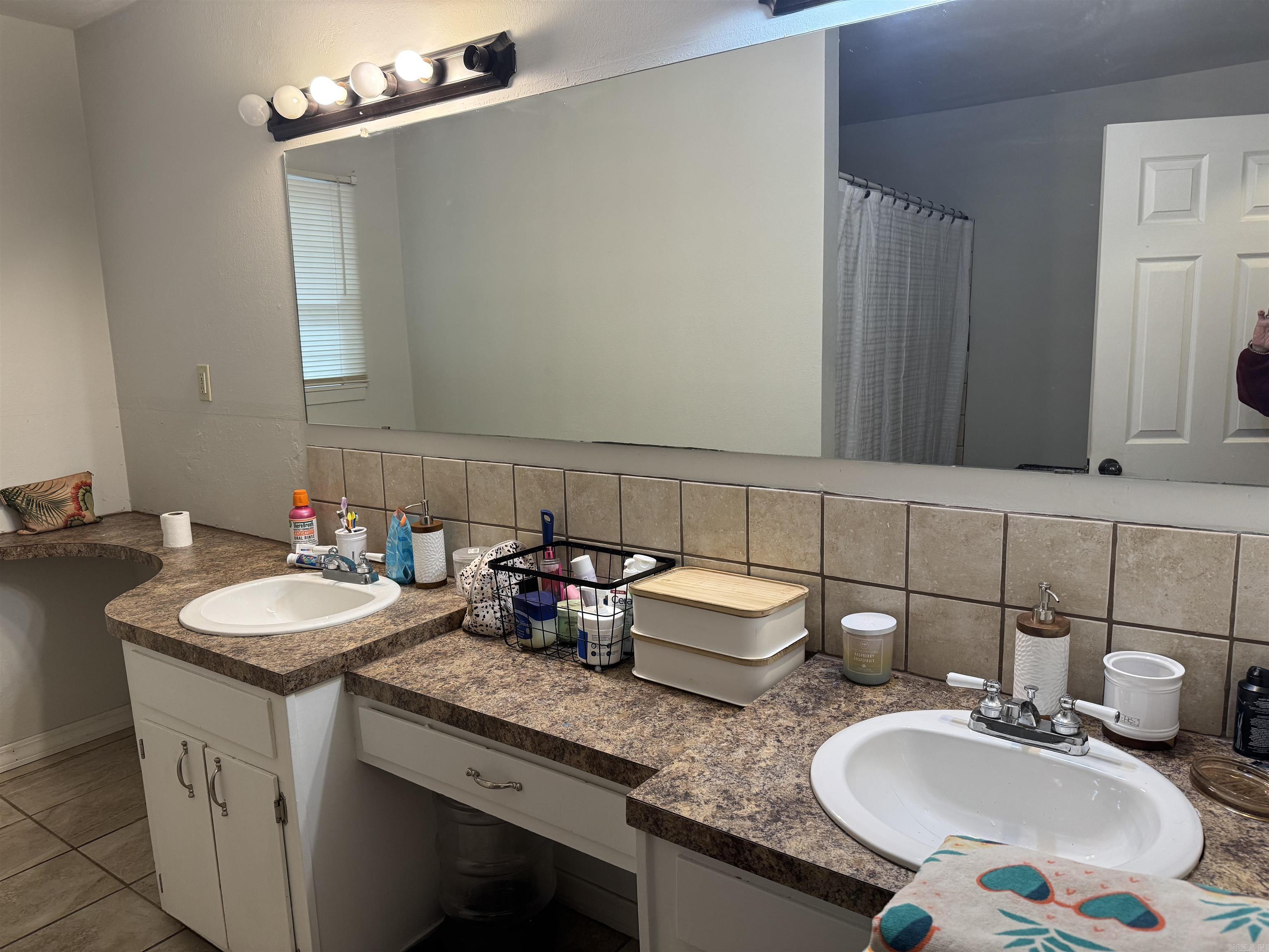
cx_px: 634
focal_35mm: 24
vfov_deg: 56.8
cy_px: 476
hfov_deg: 71.6
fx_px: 880
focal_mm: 6.76
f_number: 1.78
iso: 200
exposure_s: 1/120
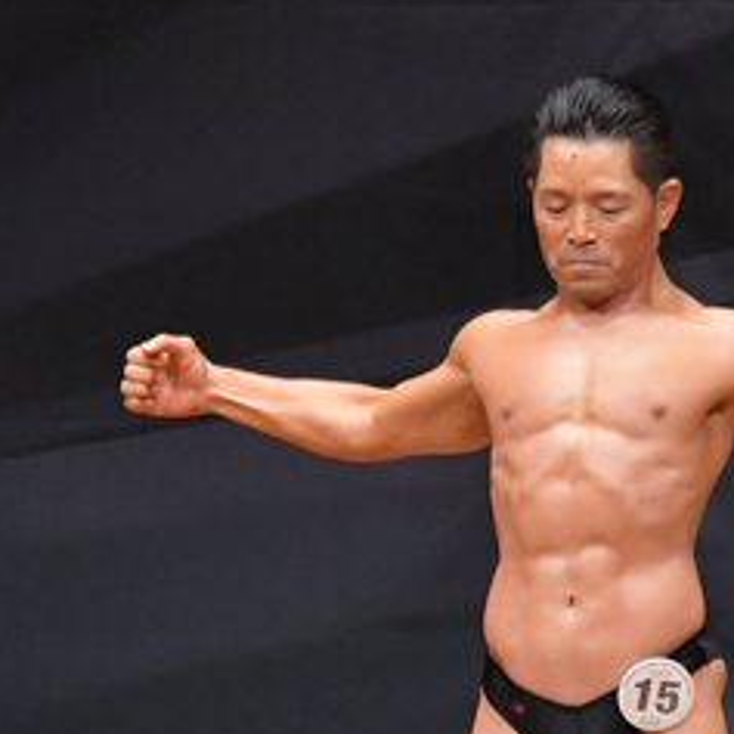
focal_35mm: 792
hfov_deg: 2.2
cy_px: 684
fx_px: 19000
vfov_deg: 2.2
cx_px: 646
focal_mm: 190
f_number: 5.6
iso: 6400
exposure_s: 1/400
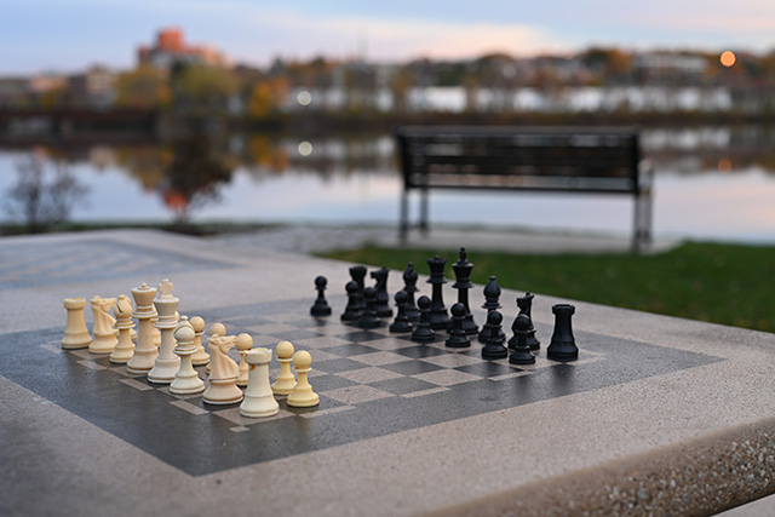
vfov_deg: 27.0
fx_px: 1077
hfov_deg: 39.6
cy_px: 258
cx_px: 388
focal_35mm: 50
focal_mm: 50
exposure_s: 1/8
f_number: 4
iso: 64
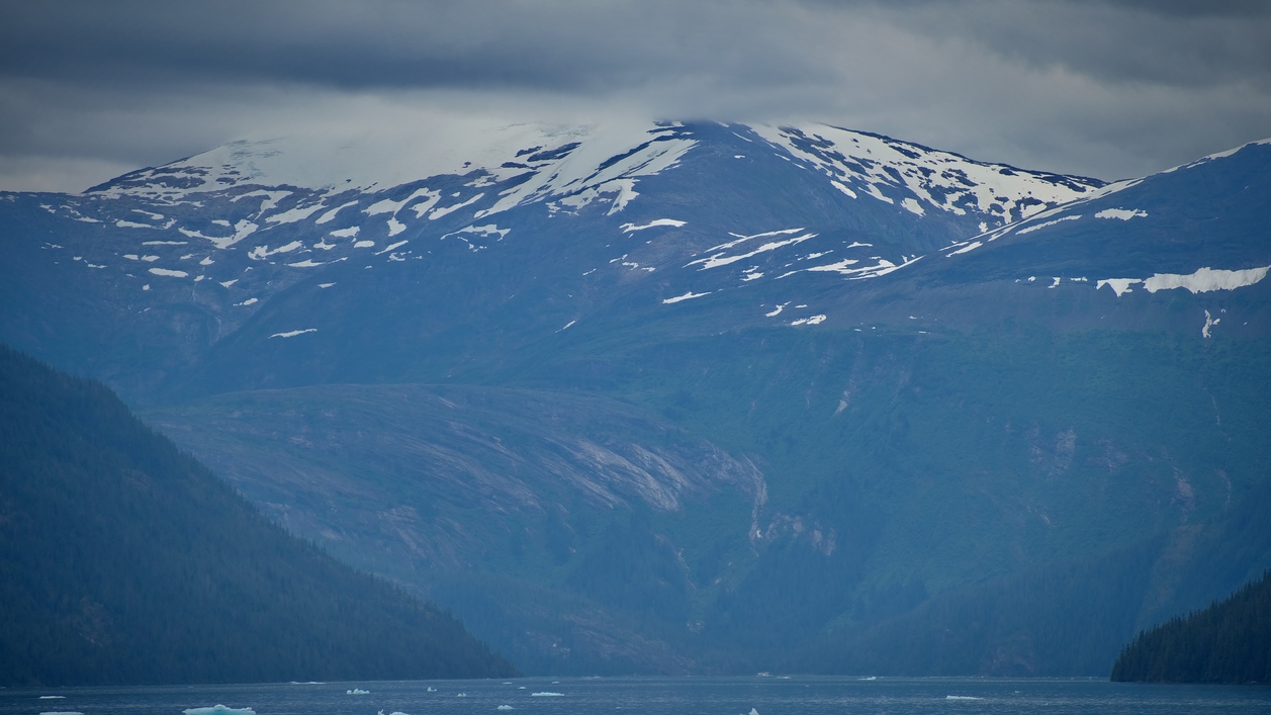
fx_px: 10784
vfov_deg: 3.8
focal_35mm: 320
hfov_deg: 6.7
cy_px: 358
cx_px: 638
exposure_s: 1/640
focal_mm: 300
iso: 160
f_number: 5.6
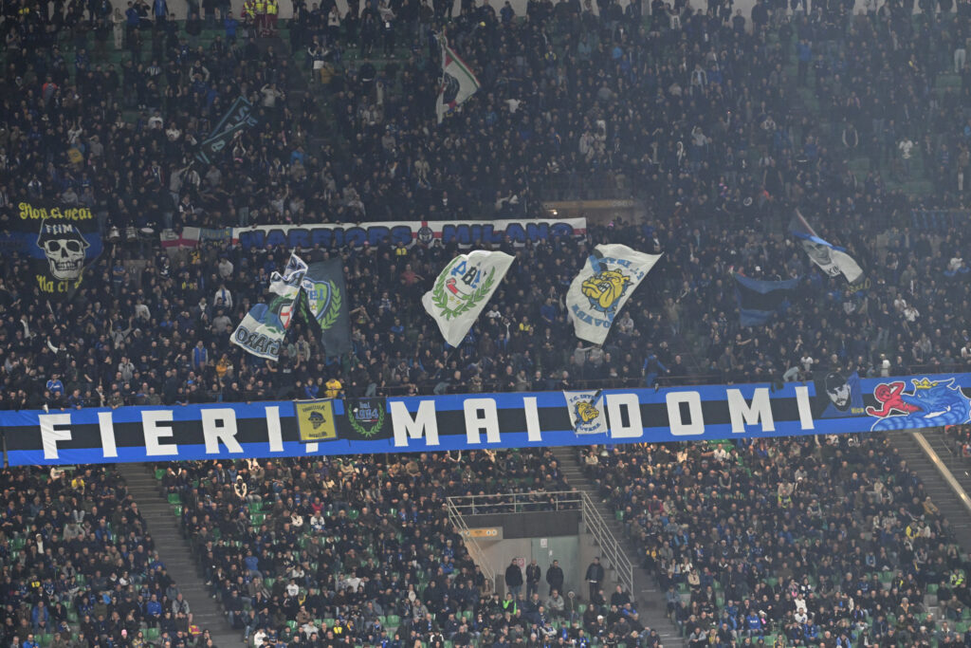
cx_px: 486
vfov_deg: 7.6
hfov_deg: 11.4
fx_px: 4855
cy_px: 324
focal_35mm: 180
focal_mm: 180
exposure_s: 1/125
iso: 4000
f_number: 7.1
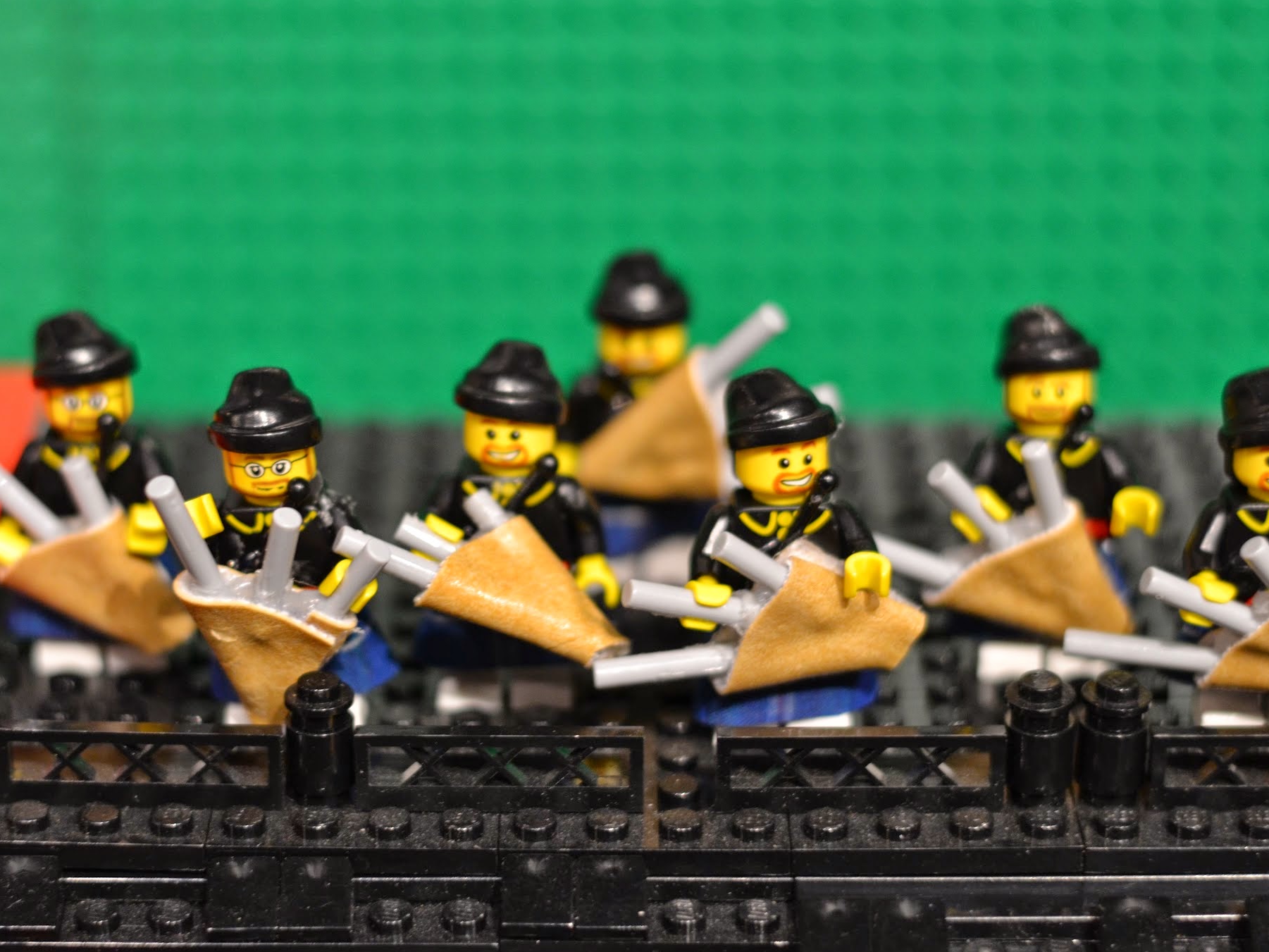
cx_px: 552
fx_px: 3006
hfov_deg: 23.8
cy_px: 479
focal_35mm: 82
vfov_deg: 18.0
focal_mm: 50
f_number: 2.5
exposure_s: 1/60
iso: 800
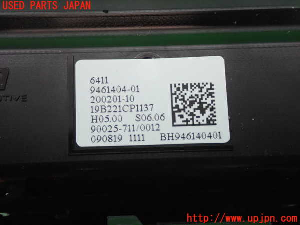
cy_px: 112
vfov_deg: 25.2
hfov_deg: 33.2
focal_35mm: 58
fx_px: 503
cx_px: 150
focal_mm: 10.35
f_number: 3.5
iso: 2000
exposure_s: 1/50
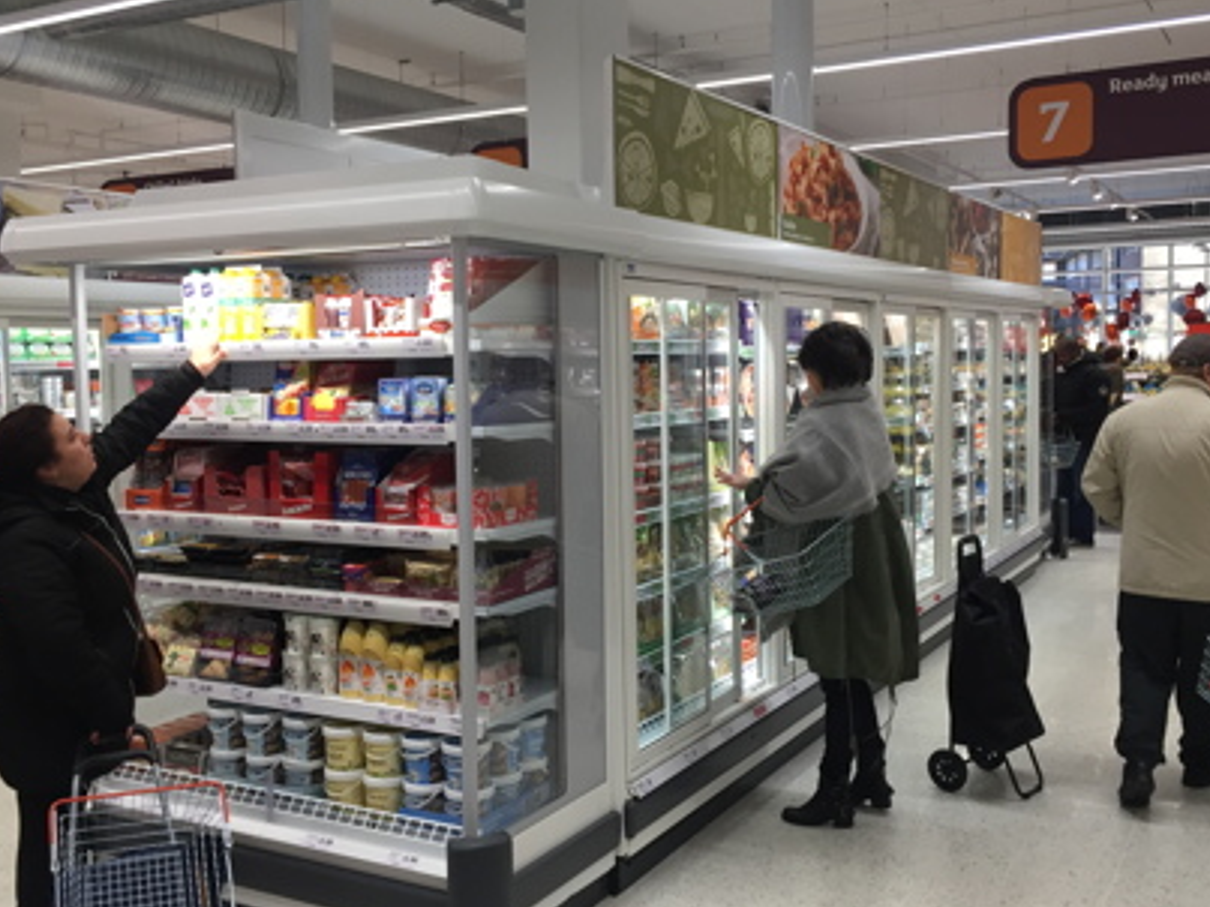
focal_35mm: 36
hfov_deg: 51.3
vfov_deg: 39.6
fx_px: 1258
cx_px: 634
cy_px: 449
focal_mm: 4.15
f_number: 2.2
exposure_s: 1/33
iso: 32
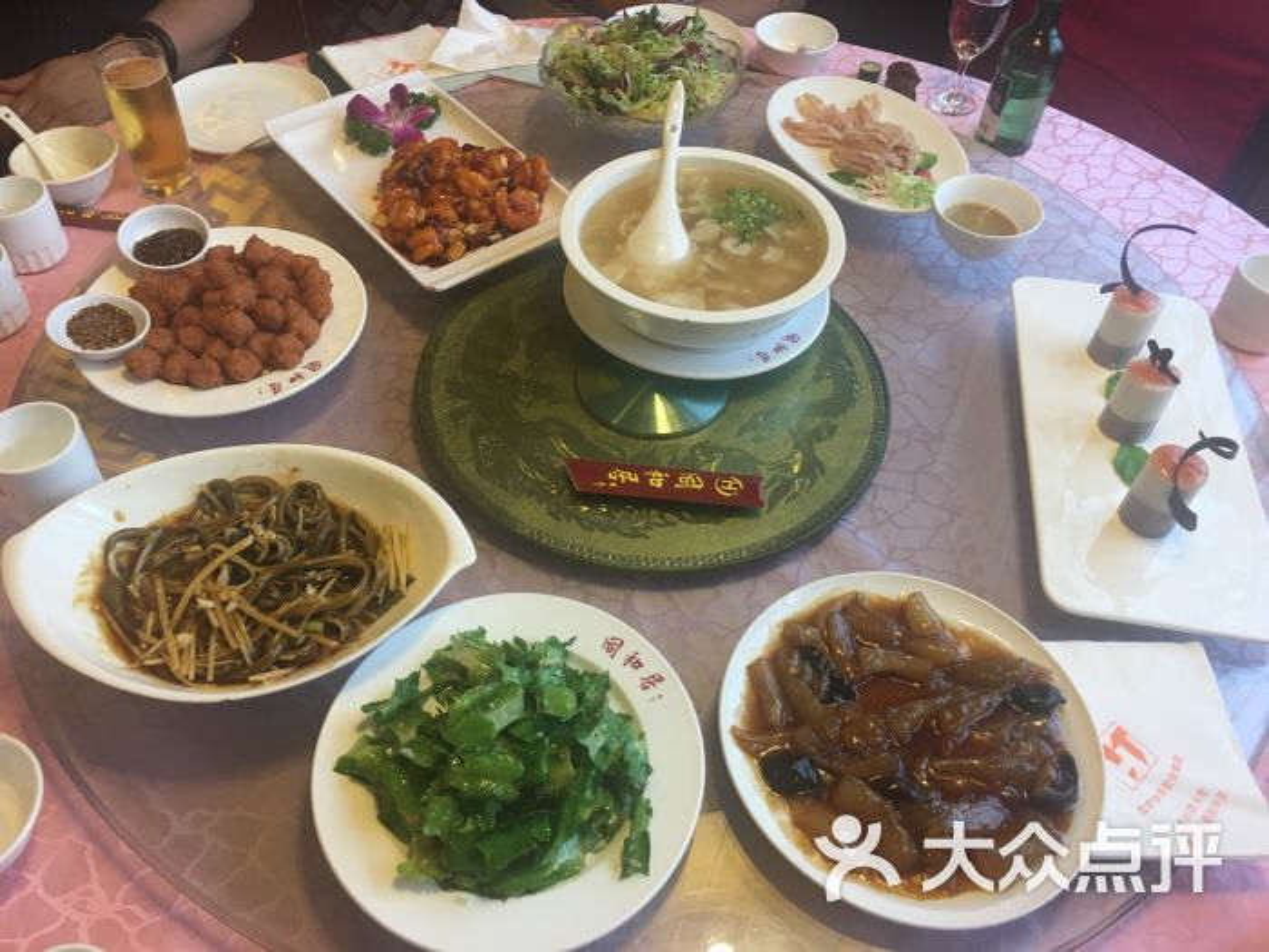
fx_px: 1063
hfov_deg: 61.7
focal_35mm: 29
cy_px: 476
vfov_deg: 48.2
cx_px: 634
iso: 40
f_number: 2.2
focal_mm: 4.15
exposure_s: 1/33
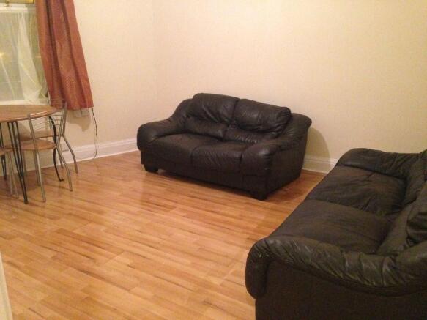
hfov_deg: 55.4
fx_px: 407
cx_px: 214
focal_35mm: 33
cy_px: 160
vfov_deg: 42.9
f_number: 2.4
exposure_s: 1/15
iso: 800
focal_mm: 4.12
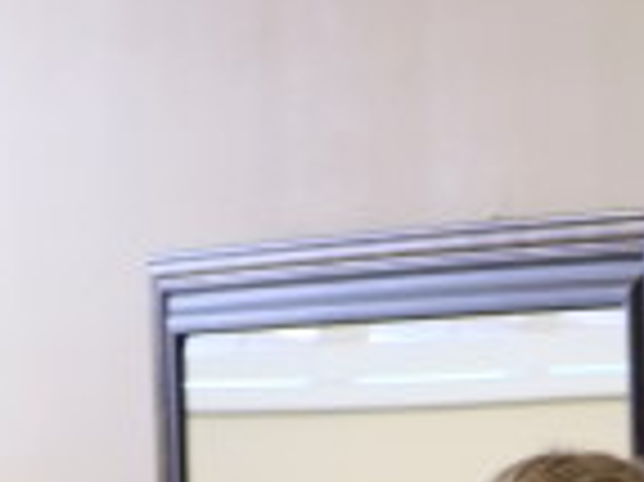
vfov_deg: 3.7
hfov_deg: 4.9
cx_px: 730
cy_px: 1032
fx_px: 7454
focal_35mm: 401
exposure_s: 1/20
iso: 800
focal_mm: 55
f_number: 4
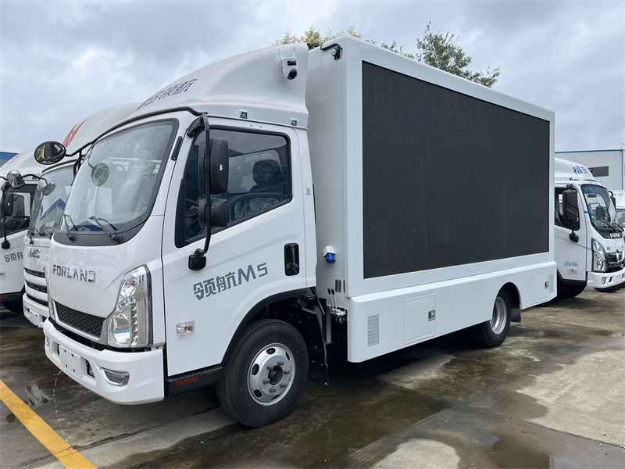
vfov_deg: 53.1
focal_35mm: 26
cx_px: 312
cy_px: 234
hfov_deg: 67.3
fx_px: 469
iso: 50
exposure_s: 1/864
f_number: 1.6
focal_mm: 5.1
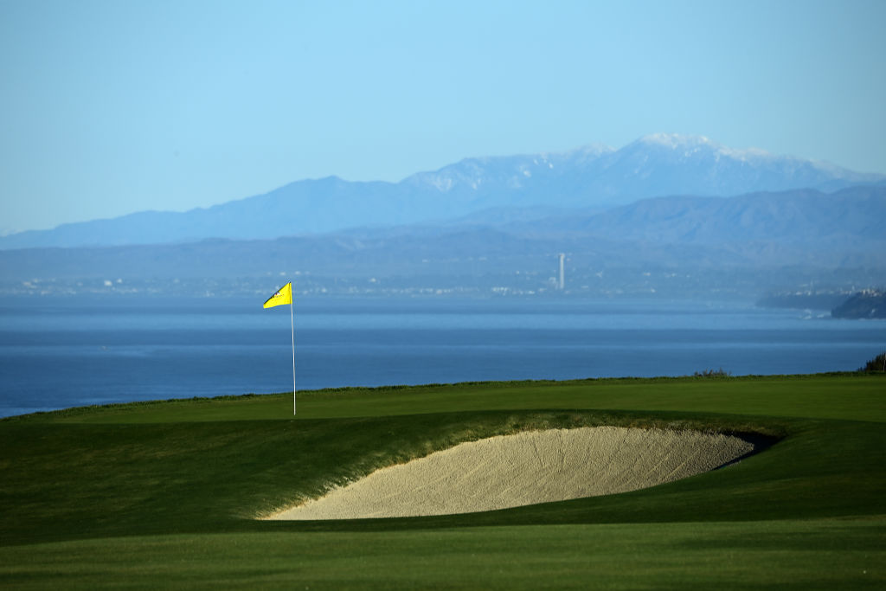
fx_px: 9845
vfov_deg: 3.4
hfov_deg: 5.2
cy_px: 296
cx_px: 443
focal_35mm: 400
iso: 100
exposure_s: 1/500
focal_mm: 400
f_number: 9
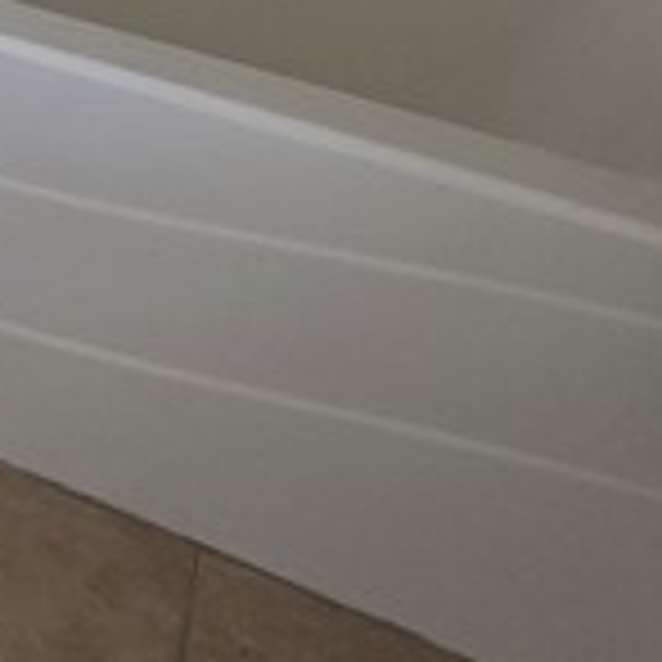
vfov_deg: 16.4
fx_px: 1731
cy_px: -676
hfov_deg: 15.5
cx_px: -788
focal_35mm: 80
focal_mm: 2.2
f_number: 1.9
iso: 80
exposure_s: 1/120
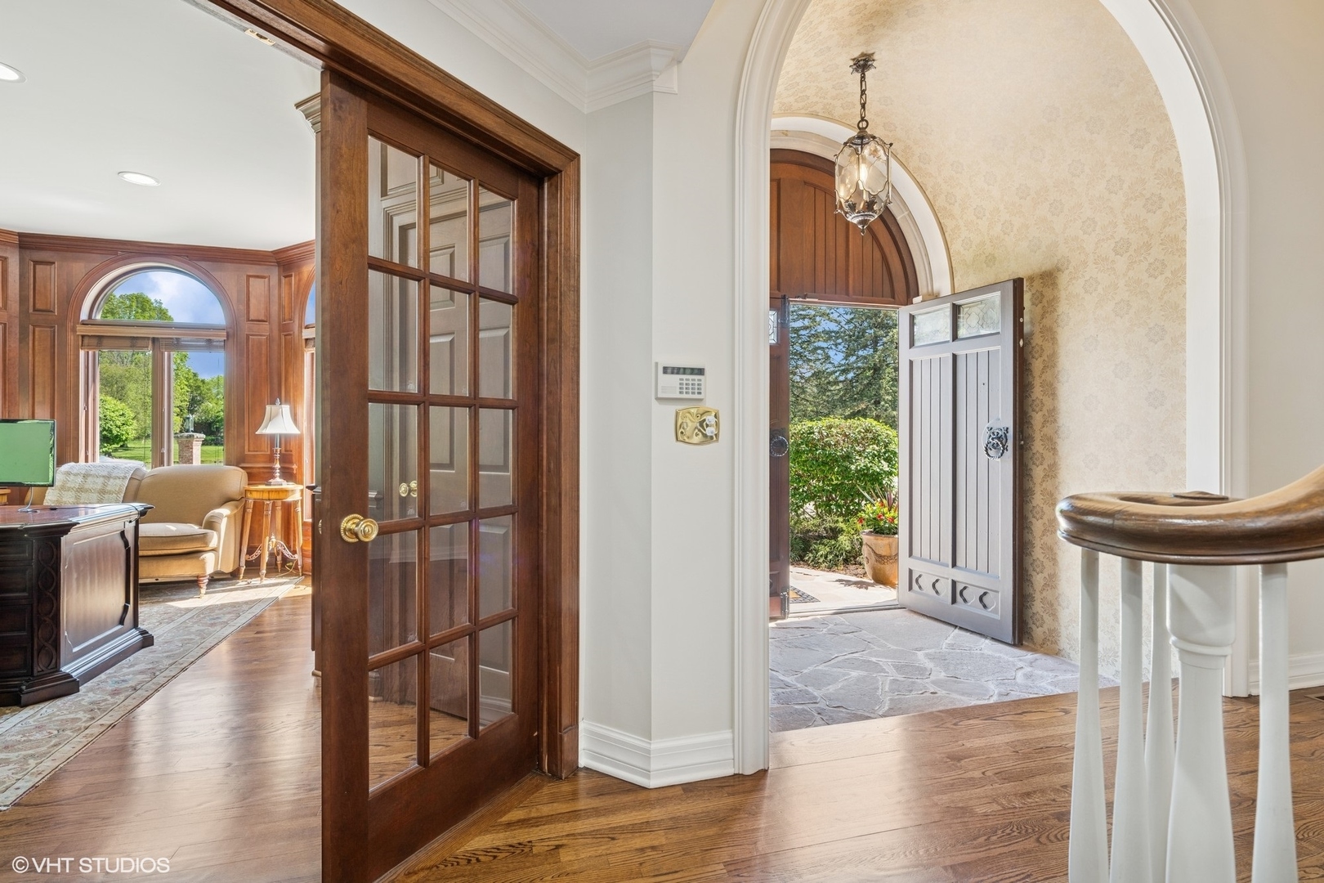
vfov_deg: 70.4
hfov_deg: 93.3
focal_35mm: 17
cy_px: 442
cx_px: 662
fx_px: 625
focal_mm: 17
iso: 200
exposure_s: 1/15
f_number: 9.5
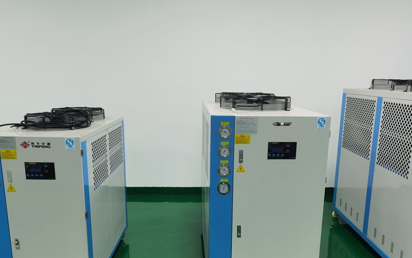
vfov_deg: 39.0
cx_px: 212
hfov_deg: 59.6
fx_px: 359
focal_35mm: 32
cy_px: 170
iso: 125
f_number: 1.9
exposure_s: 1/100
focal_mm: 6.71
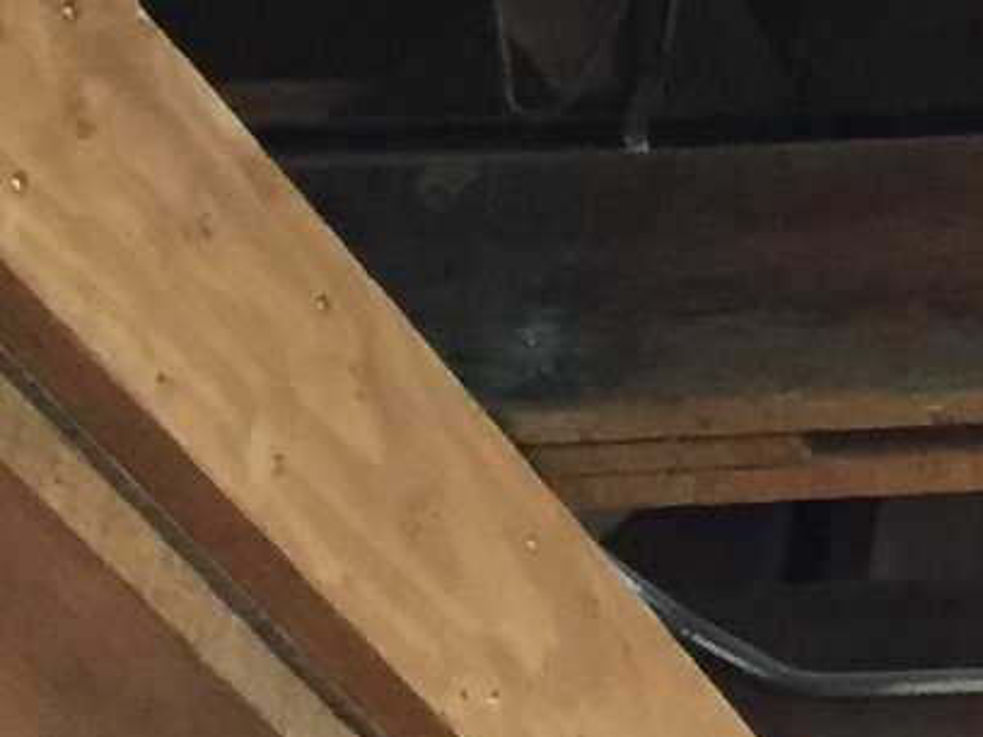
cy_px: 178
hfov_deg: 9.8
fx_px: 5053
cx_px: 2362
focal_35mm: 178
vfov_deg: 8.3
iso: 200
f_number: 2.2
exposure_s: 1/30
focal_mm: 4.15
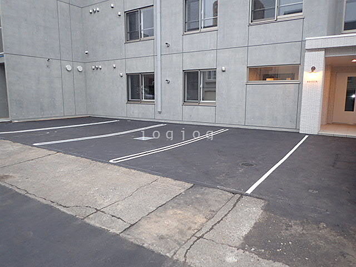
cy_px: 134
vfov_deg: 54.9
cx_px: 178
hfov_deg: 69.4
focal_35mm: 25
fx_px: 257
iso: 200
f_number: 2
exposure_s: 1/30
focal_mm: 4.5
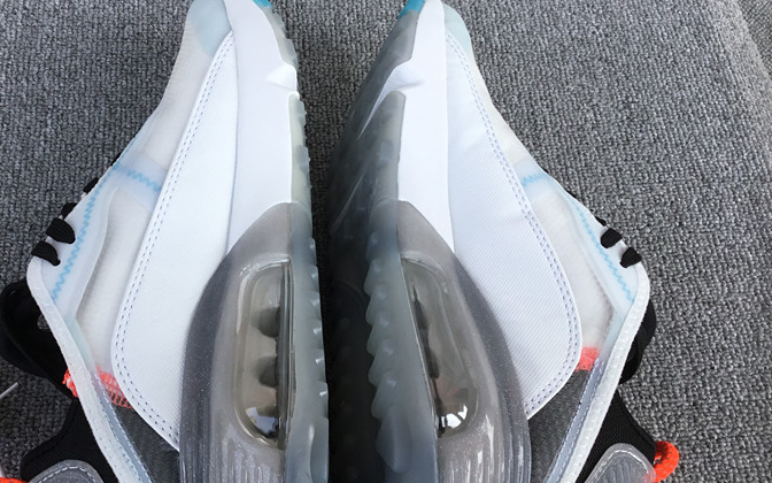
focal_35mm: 44
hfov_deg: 44.8
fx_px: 926
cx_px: 283
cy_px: 259
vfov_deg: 29.2
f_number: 2.4
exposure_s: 1/433
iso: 25
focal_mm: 3.3
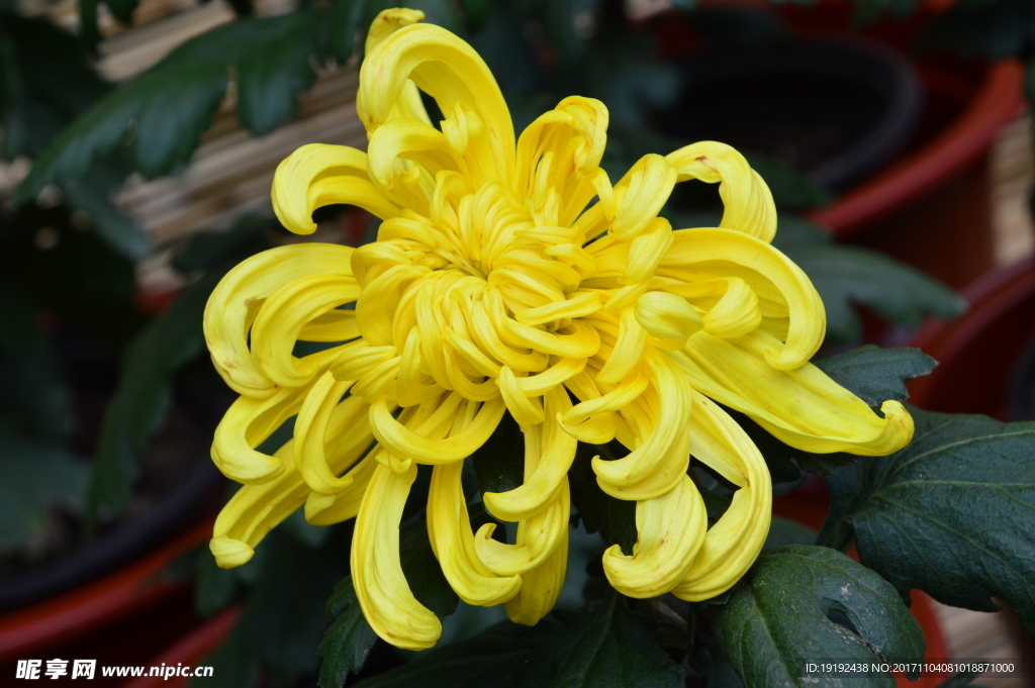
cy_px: 344
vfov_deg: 9.6
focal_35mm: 142
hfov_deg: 14.4
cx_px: 518
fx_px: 4093
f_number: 10
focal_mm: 95
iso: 450
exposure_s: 1/250
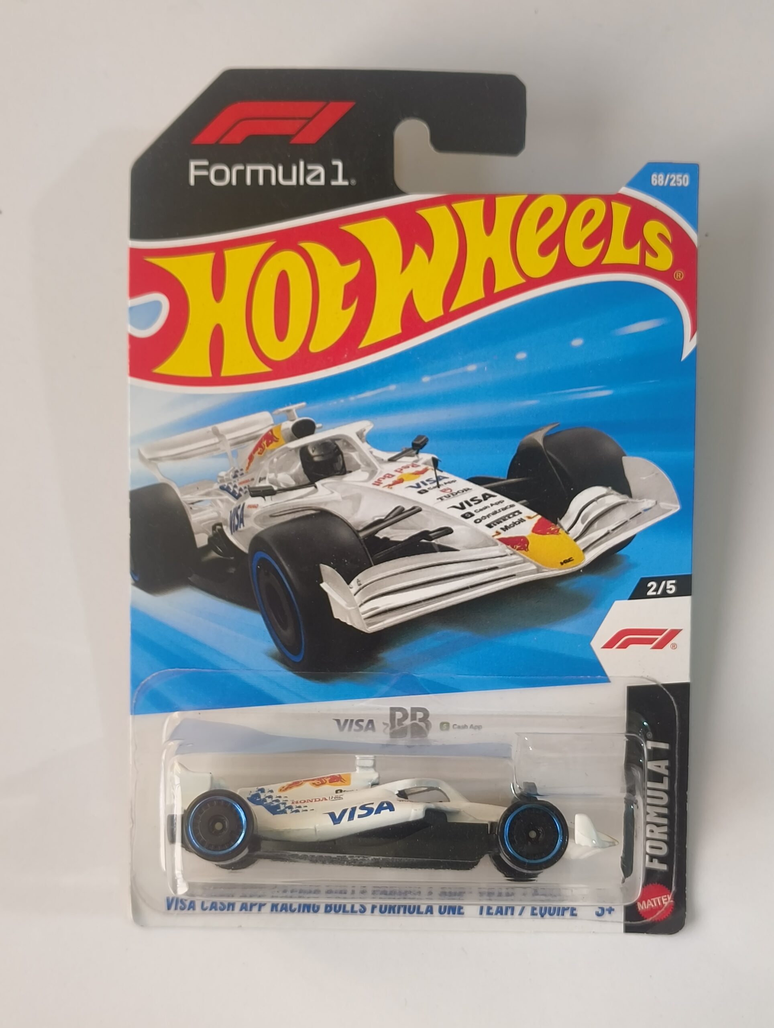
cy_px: 514
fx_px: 1487
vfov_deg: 38.1
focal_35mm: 50
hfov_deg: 29.2
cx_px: 387
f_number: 1.87
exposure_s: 1/100
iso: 380
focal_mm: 5.56
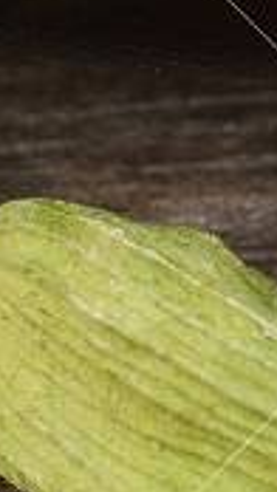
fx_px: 6118
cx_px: 455
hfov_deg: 2.6
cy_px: -383
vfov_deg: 4.6
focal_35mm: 469
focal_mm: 60
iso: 200
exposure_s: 1/250
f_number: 25
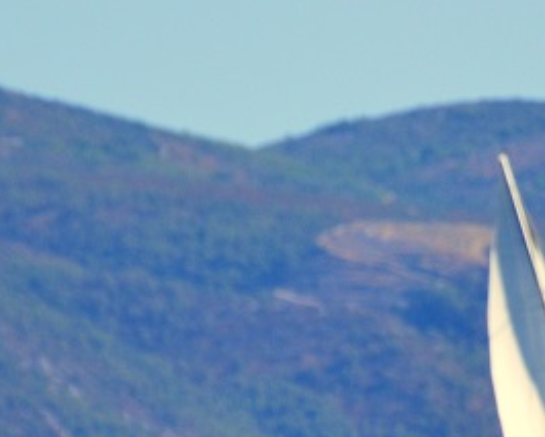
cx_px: 382
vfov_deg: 1.0
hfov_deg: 1.2
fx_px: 25559
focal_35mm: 1584
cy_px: 335
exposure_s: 1/2500
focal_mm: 300
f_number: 5.6
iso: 640
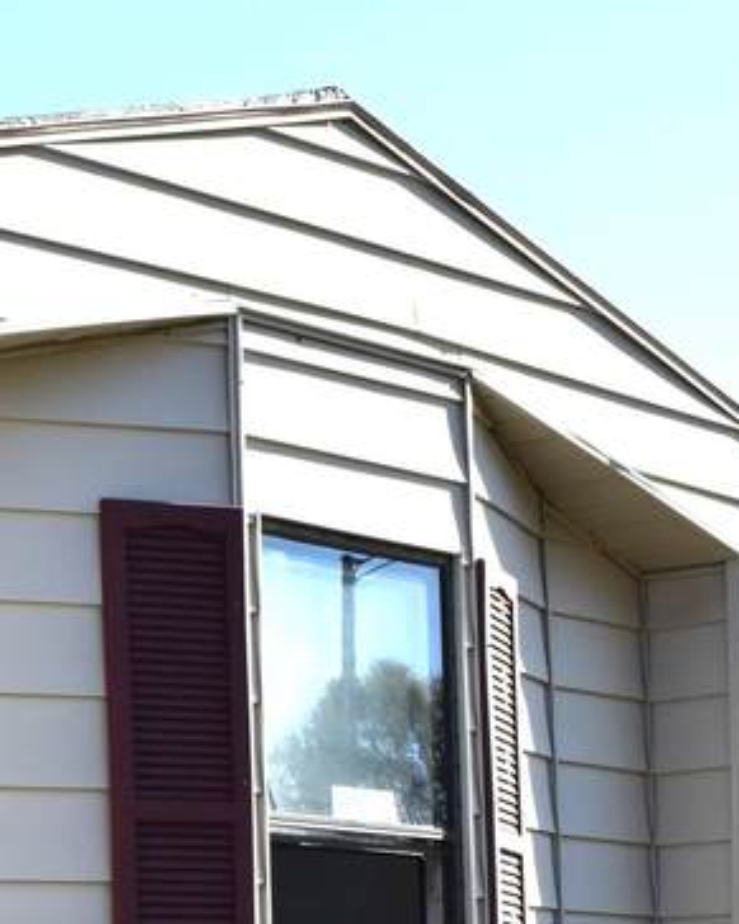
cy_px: 892
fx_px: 2981
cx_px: -447
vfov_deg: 17.3
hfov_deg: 13.2
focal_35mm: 109
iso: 200
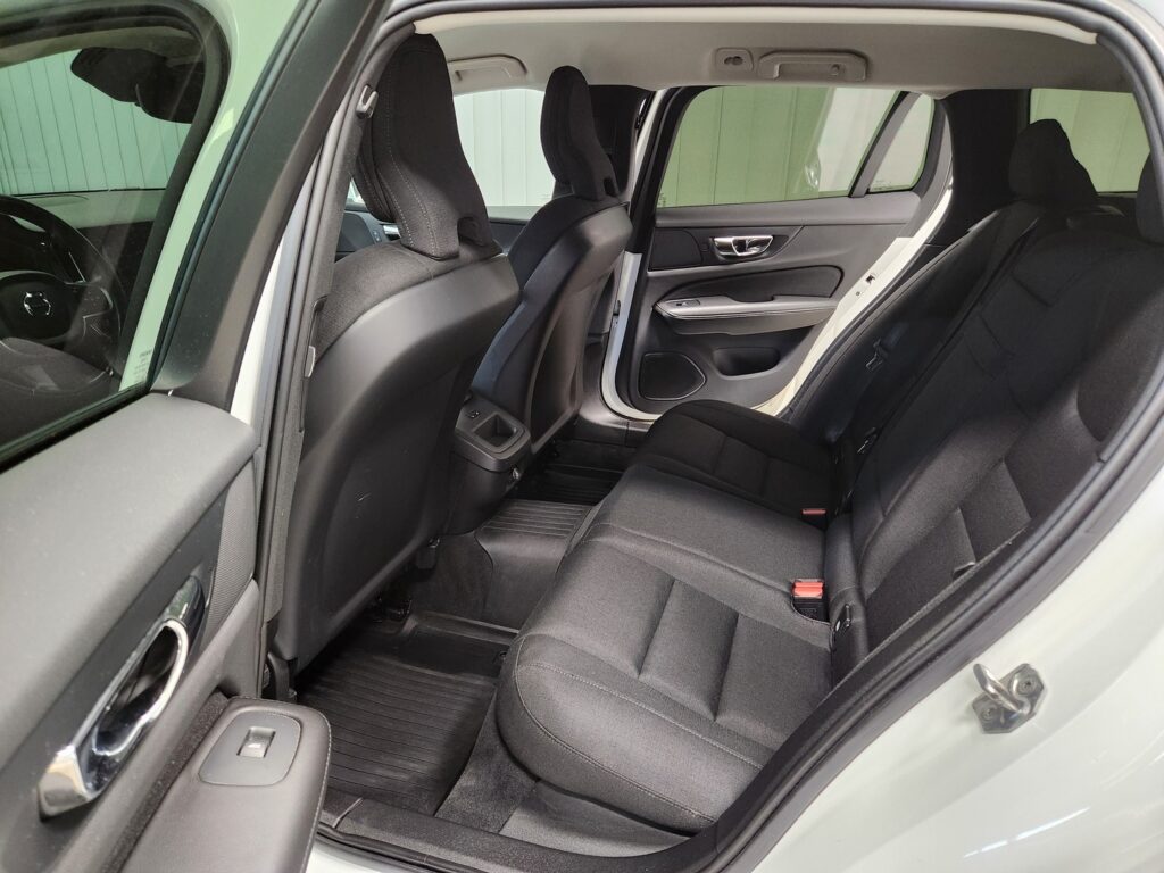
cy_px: 436
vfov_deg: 58.9
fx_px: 773
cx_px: 582
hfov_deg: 73.9
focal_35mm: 23
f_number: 1.8
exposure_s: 1/50
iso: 800
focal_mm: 5.4
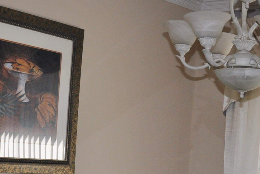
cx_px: 210
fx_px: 607
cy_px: 195
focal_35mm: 84
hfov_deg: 23.8
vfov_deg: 15.8
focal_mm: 18
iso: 450
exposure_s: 1/125
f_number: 3.5
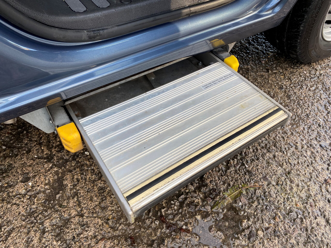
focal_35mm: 26
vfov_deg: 53.1
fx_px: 249
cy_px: 124
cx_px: 166
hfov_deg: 67.3
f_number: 1.8
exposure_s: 1/121
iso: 32
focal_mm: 4.25
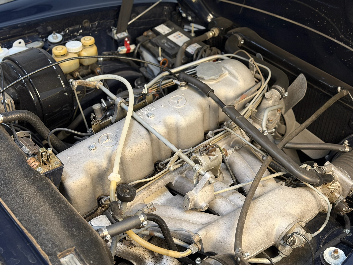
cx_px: 176
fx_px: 489
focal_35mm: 48
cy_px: 132
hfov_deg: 39.7
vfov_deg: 30.3
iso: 250
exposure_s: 1/50
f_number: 1.78
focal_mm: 6.76
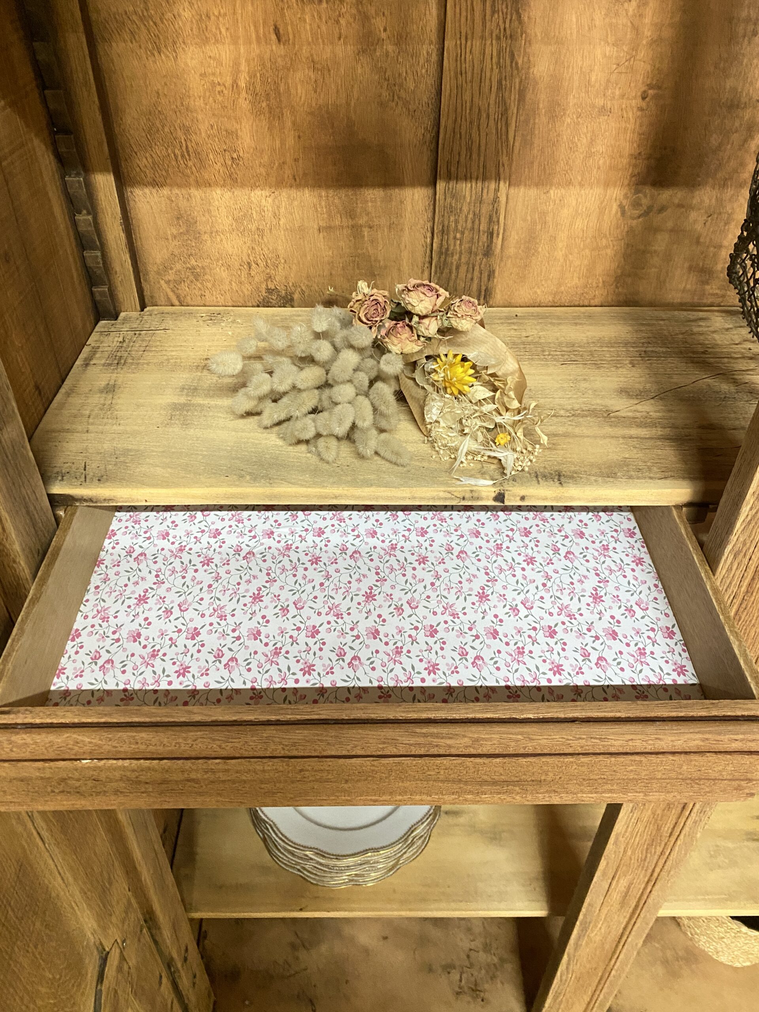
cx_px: 380
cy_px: 506
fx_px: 760
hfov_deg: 53.1
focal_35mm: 26
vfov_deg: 67.3
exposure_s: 1/33
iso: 500
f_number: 1.8
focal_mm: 4.25
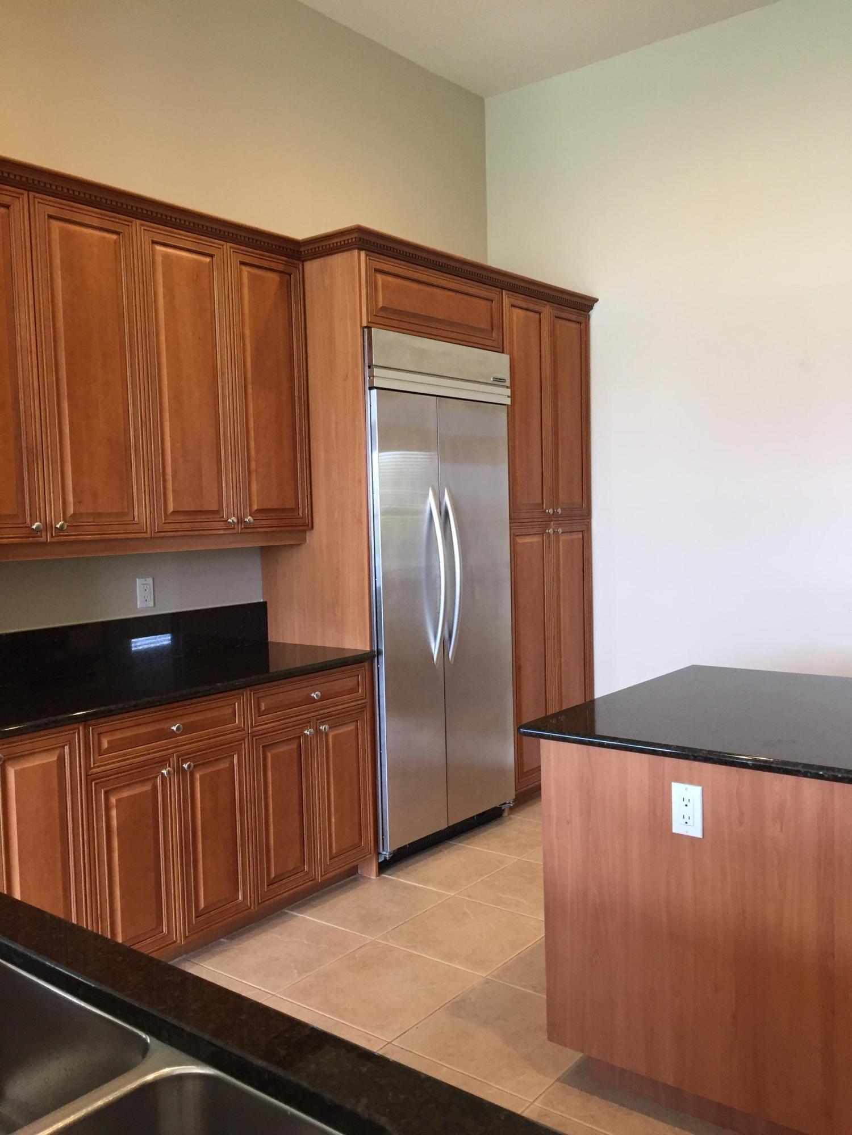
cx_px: 426
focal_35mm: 29
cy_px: 568
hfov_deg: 48.2
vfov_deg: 61.7
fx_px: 952
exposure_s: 1/30
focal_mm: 4.15
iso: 100
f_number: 2.2
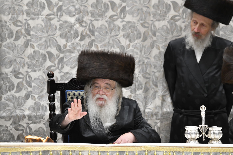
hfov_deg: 6.4
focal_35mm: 320
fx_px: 2071
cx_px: 116
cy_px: 78
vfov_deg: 4.3
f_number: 5.6
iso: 3200
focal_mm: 320
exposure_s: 1/320
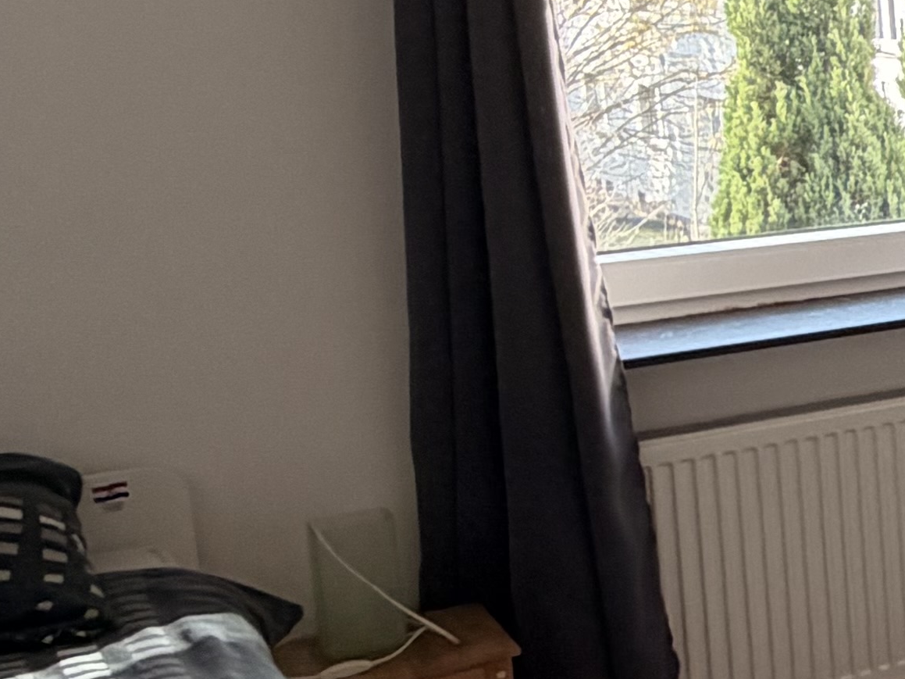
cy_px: 162
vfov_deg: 21.1
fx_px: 1804
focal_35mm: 69
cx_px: 2039
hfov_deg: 16.3
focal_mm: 2.22
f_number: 2.2
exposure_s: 1/121
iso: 100
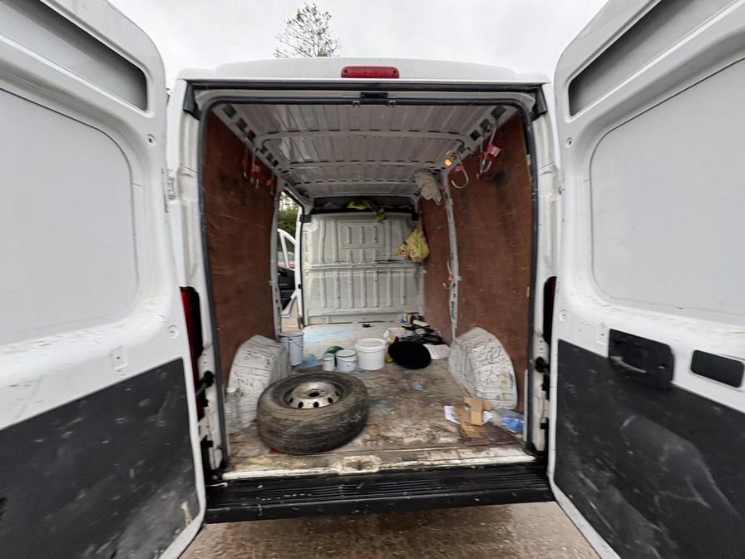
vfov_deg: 85.7
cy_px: 280
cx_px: 372
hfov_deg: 102.1
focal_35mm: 14
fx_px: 301
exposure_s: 1/99
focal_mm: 2.22
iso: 125
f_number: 2.2
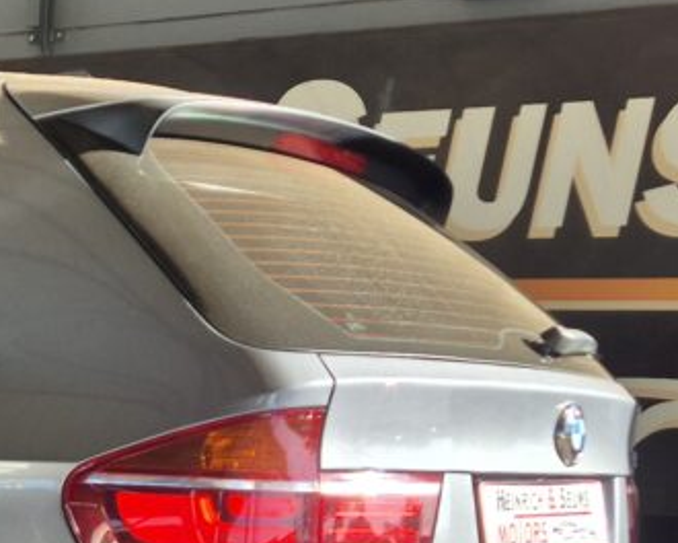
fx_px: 2047
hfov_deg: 17.3
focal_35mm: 102
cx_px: -275
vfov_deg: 14.9
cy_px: 507
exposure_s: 1/343
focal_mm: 5.4
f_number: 1.8
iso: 25
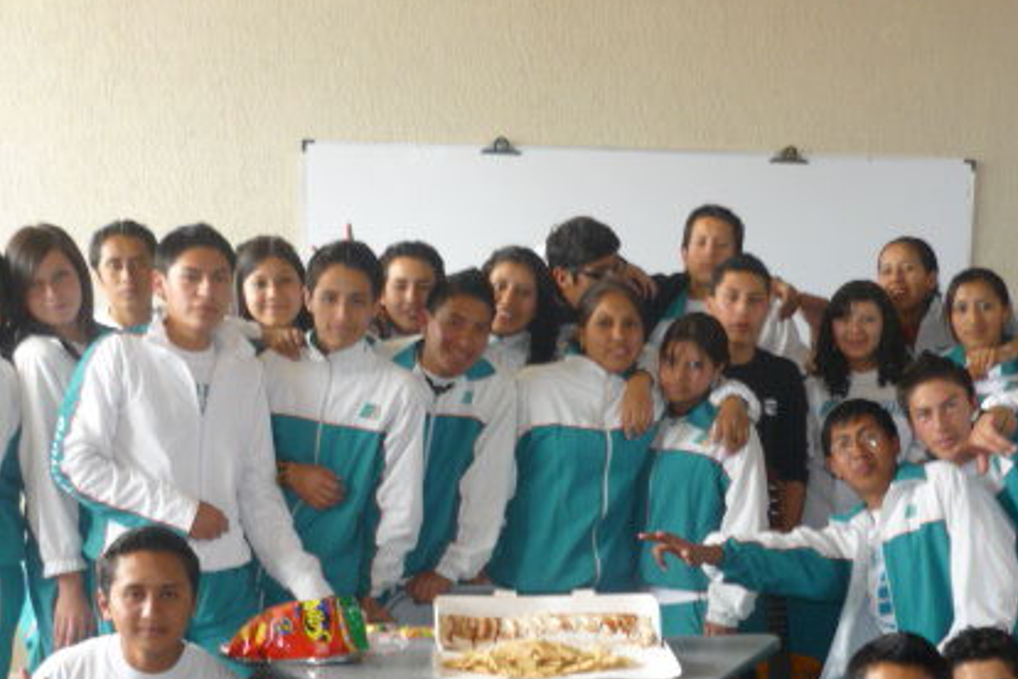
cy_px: 519
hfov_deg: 37.5
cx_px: 551
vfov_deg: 25.2
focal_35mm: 53
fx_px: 1499
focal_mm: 5.5
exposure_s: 1/30
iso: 100
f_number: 2.8
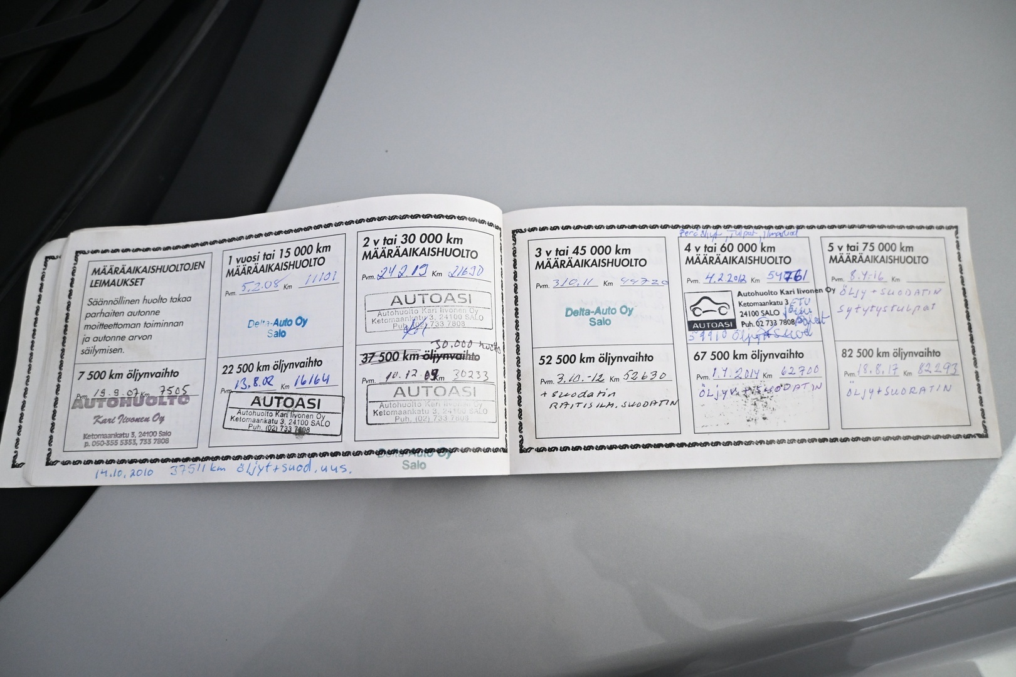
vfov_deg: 50.4
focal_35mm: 26
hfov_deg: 70.4
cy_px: 338
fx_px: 720
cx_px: 508
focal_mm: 17
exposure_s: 1/125
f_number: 3.5
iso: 1400
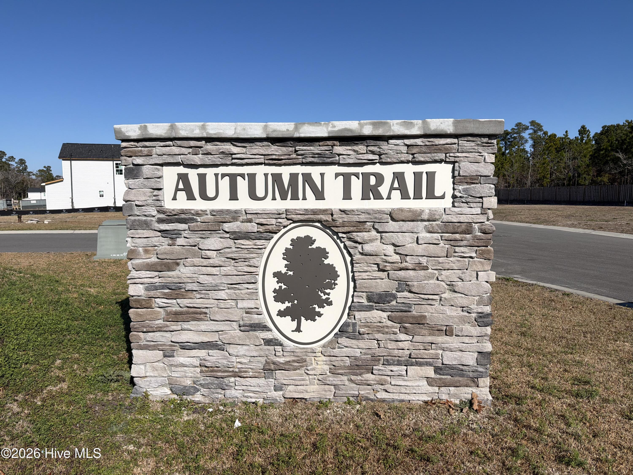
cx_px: 316
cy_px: 238
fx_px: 439
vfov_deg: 56.8
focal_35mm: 24
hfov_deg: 71.6
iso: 80
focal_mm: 6.76
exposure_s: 1/10309
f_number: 1.78
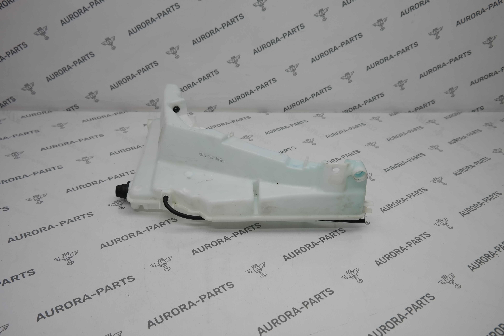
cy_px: 168
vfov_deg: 43.6
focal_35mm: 30
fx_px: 420
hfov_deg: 61.9
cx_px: 252
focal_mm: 20
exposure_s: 1/80
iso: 100
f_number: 3.5
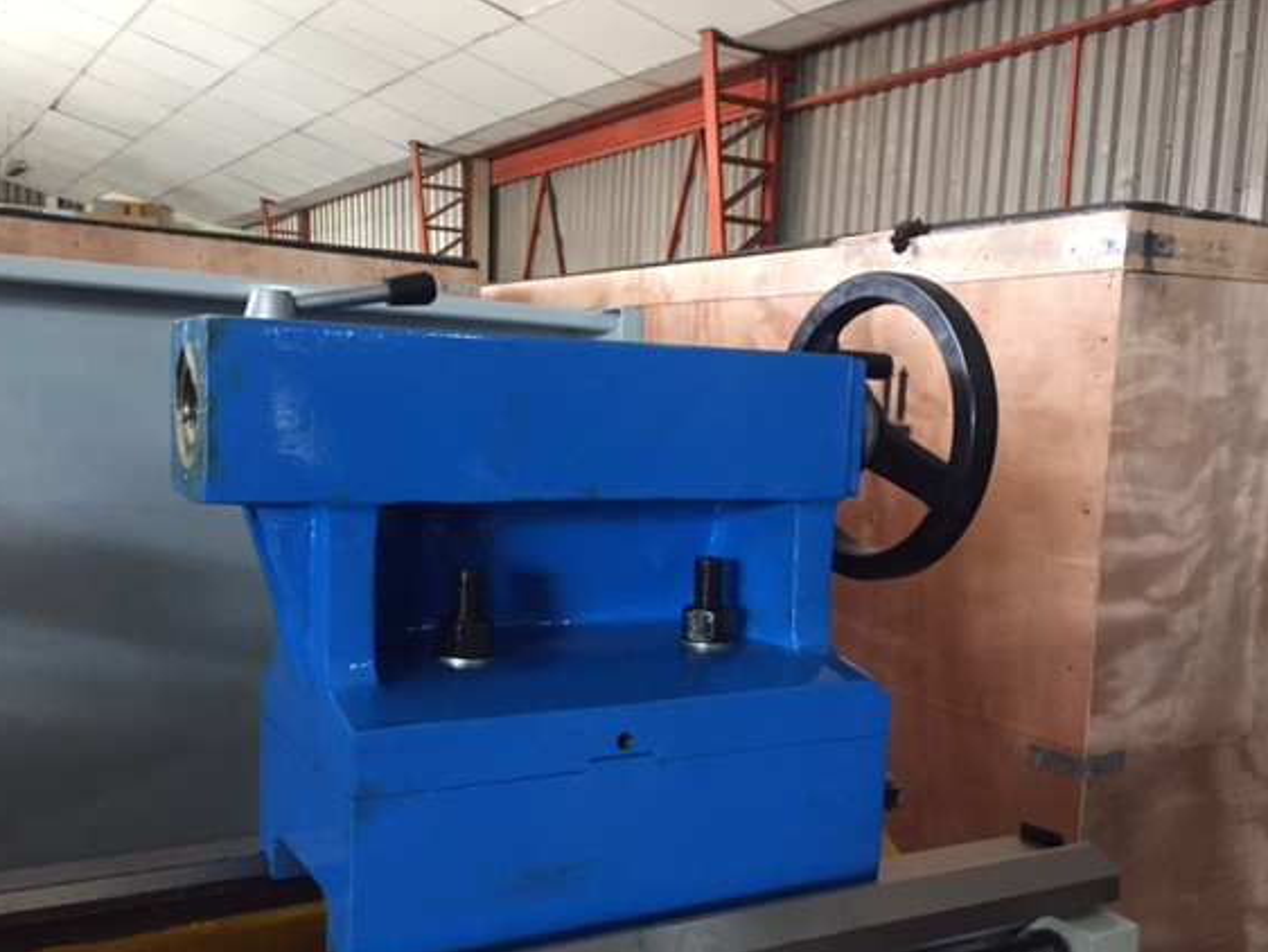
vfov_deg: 42.9
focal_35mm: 33
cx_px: 602
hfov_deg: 55.3
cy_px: 537
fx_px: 1209
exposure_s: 1/25
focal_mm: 4.15
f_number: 2.2
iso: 250
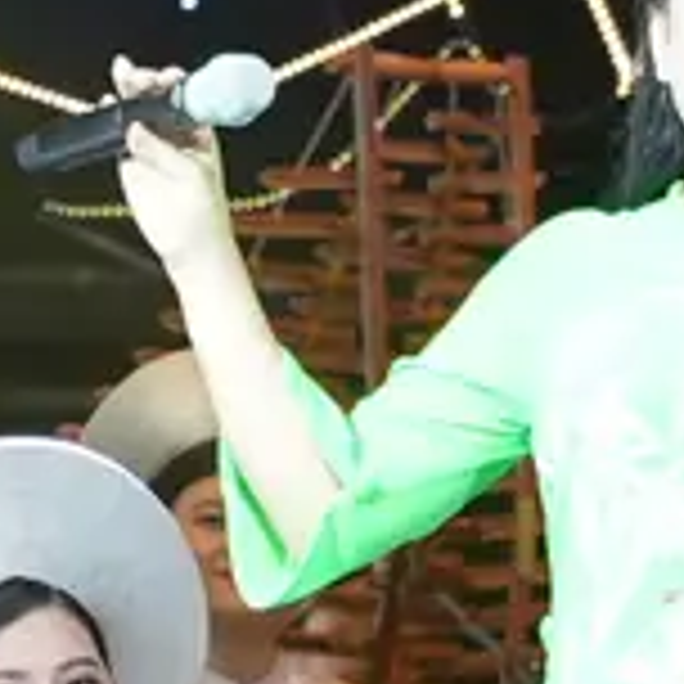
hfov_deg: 2.1
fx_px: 18846
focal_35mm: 843
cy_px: 81
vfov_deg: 2.1
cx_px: 104
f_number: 2.8
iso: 400
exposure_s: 1/160
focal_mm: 70
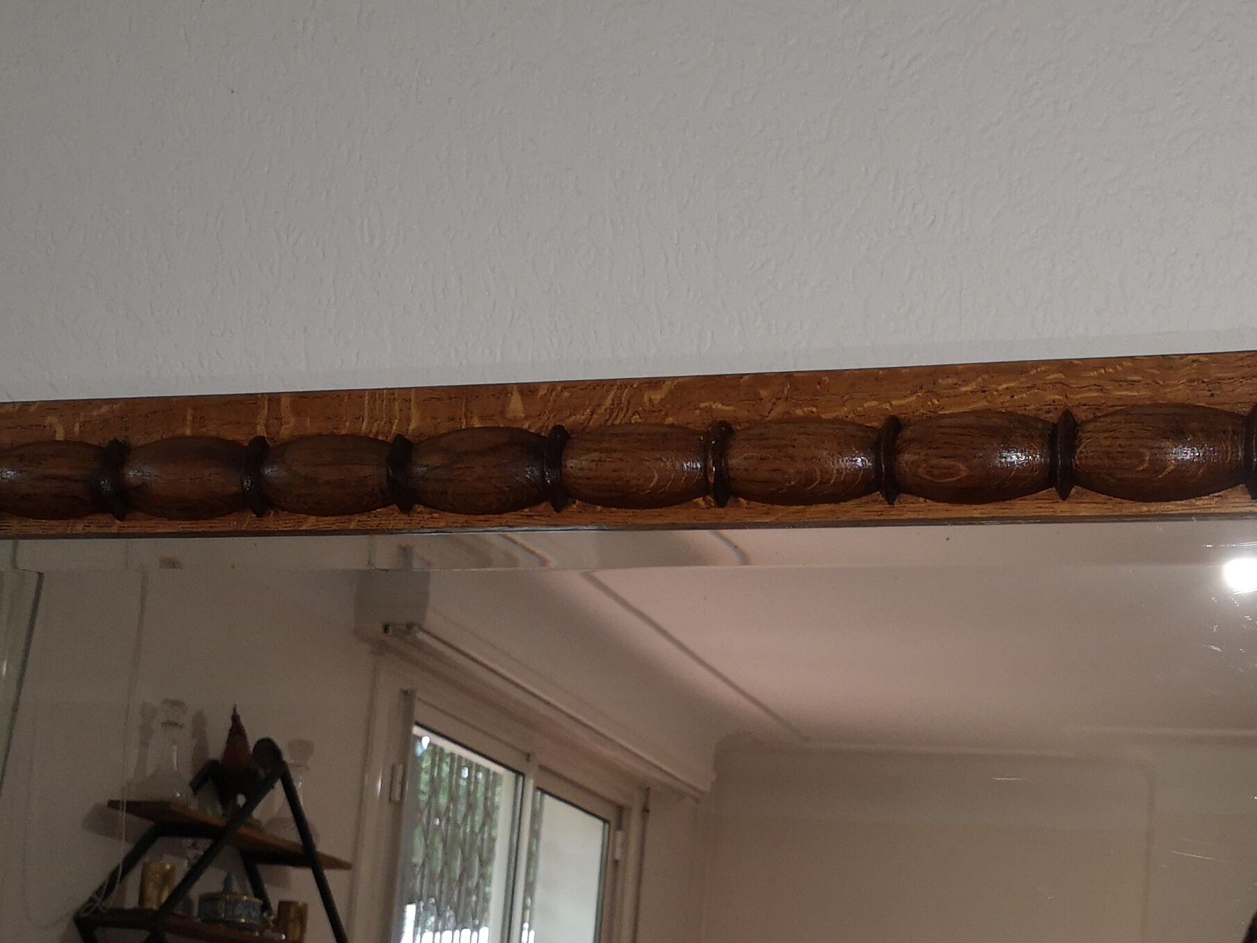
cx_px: 743
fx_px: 2142
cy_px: 897
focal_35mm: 59
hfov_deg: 32.6
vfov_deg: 23.9
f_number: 1.8
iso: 100
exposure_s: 1/50
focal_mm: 3.95
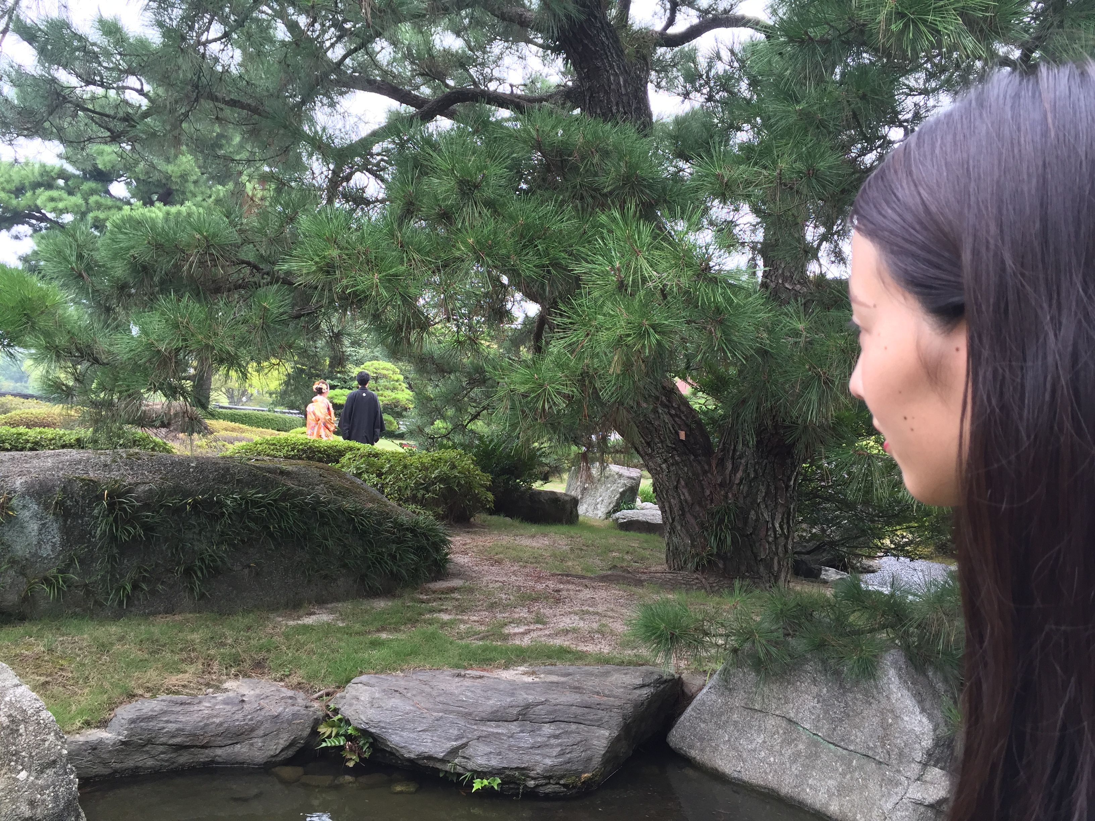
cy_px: 410
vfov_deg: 48.2
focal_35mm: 29
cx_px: 548
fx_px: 917
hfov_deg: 61.7
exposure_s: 1/120
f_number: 2.2
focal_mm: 4.15
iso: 50
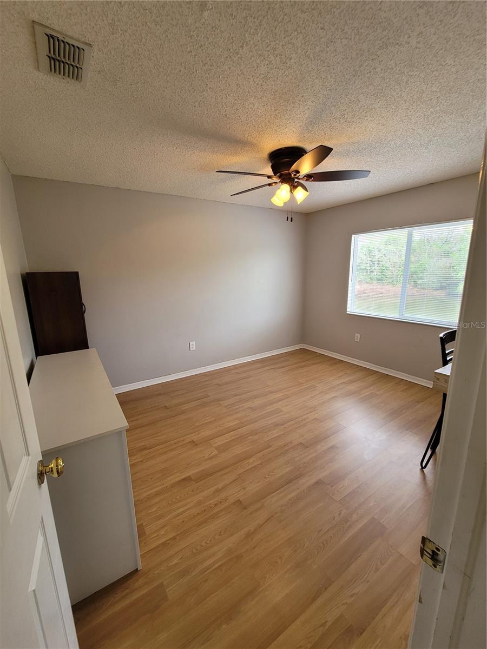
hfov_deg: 89.9
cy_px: 324
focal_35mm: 13
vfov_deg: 106.2
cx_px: 244
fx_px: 244
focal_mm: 2.2
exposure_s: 1/60
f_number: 2.2
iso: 125
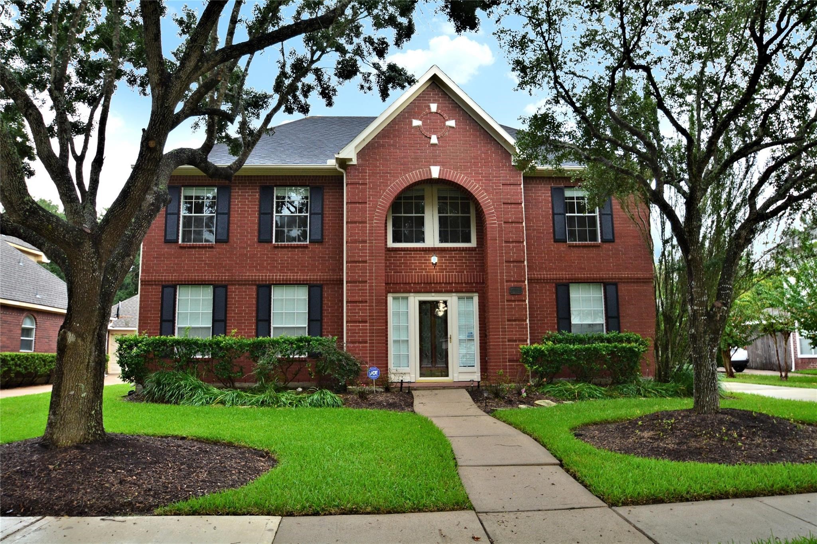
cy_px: 272
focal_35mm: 26
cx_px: 408
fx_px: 579
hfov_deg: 70.4
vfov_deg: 50.4
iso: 1000
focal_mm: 17
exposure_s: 1/100
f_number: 6.3
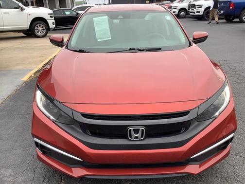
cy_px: 92
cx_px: 122
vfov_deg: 45.4
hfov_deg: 58.4
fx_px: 219
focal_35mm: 31
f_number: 2.4
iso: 25
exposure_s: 1/198
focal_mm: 3.3
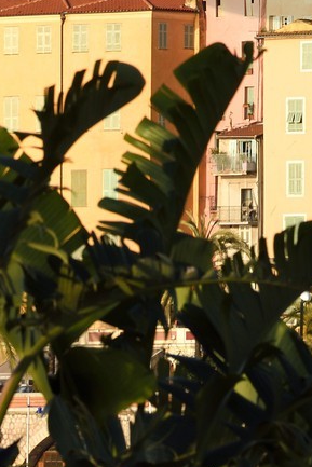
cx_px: 316
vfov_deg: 3.2
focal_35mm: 646
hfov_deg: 2.1
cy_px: -314
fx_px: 8391
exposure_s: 1/250
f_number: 10
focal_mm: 175
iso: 200
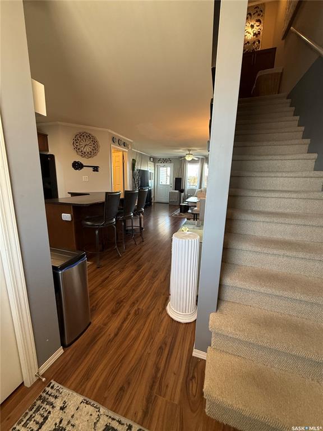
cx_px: 162
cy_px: 216
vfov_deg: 102.1
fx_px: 174
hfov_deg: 85.7
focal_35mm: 14
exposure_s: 1/120
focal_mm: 2.22
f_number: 2.2
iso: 250
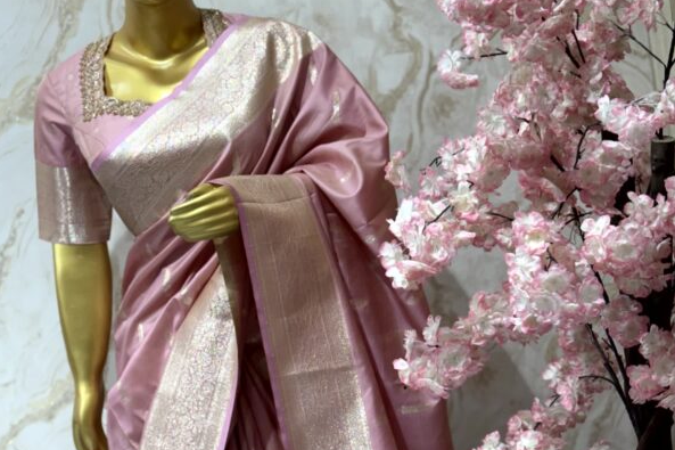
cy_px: 317
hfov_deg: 27.7
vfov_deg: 18.6
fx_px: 1368
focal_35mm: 73
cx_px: 335
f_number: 1.6
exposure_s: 1/100
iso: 50
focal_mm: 5.96
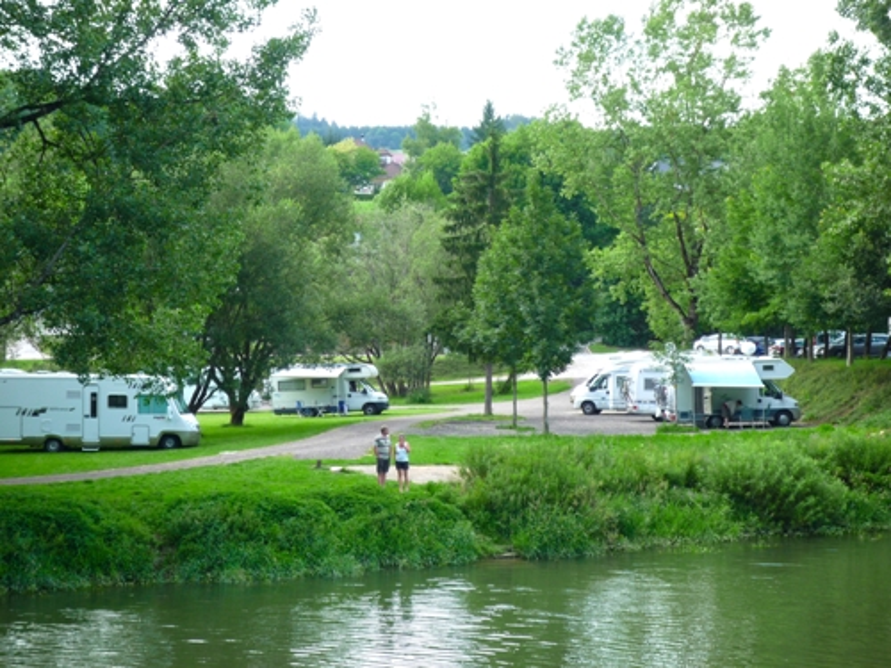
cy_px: 334
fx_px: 1802
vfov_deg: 21.0
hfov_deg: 27.8
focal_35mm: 70
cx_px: 446
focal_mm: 12.2
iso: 100
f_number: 4.9
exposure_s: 1/80
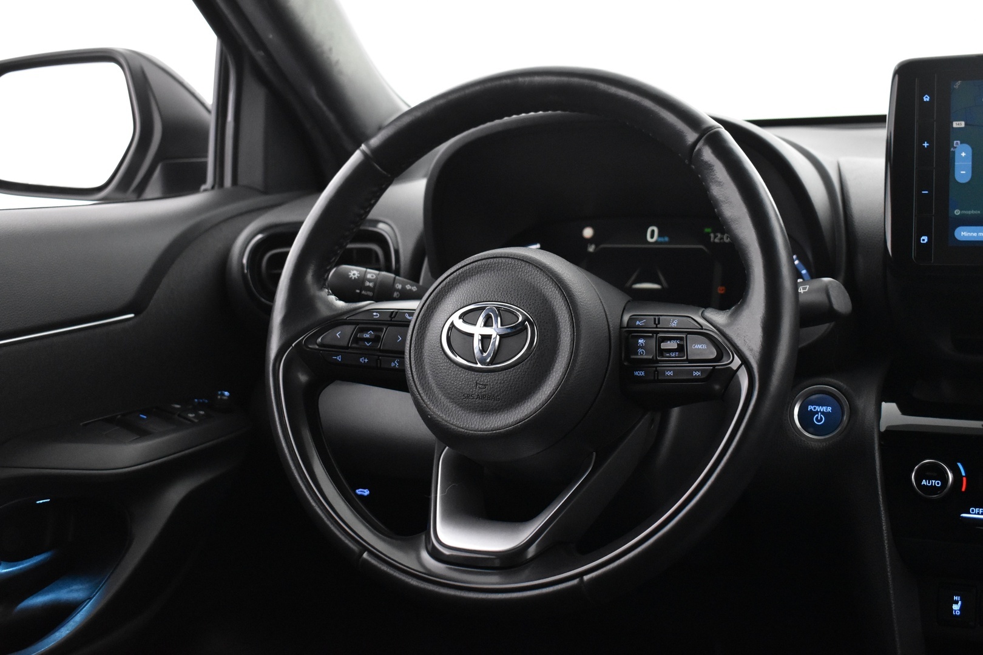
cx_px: 492
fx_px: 1229
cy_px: 328
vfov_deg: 29.9
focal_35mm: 45
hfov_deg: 43.6
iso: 3200
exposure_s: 1/30
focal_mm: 30
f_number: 4.2
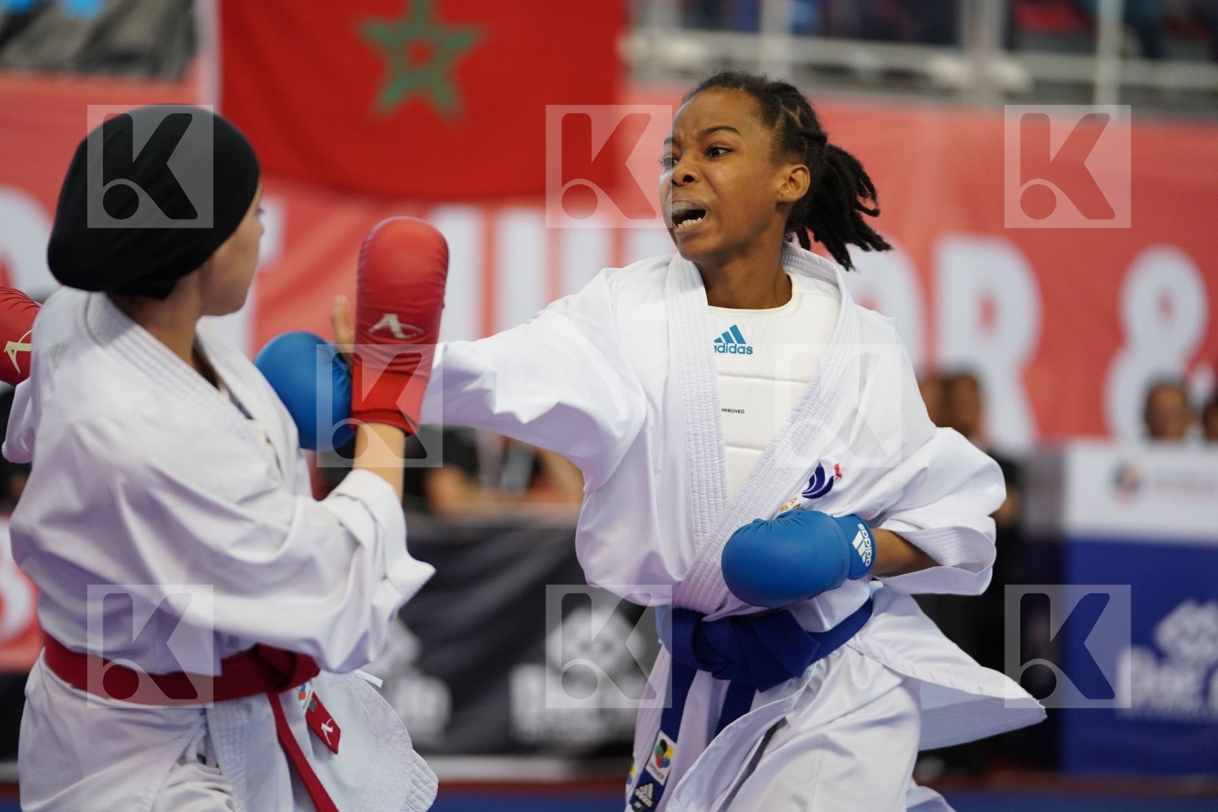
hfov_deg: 14.3
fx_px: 4872
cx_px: 609
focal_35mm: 144
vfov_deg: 9.5
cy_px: 406
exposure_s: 1/1000
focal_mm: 144
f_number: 2.8
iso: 2500
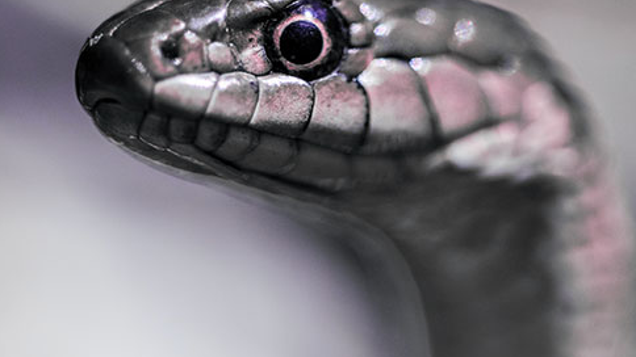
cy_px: 153
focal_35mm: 227
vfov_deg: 5.3
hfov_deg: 9.5
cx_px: 323
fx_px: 3827
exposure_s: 1/2500
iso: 720
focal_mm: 210
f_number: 8.5
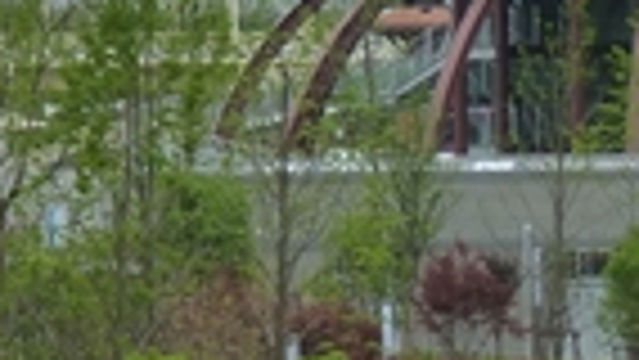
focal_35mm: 346
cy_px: 171
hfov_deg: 6.2
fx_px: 5865
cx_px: -248
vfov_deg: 3.5
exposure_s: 1/125
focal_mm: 13.3
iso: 125
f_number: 4
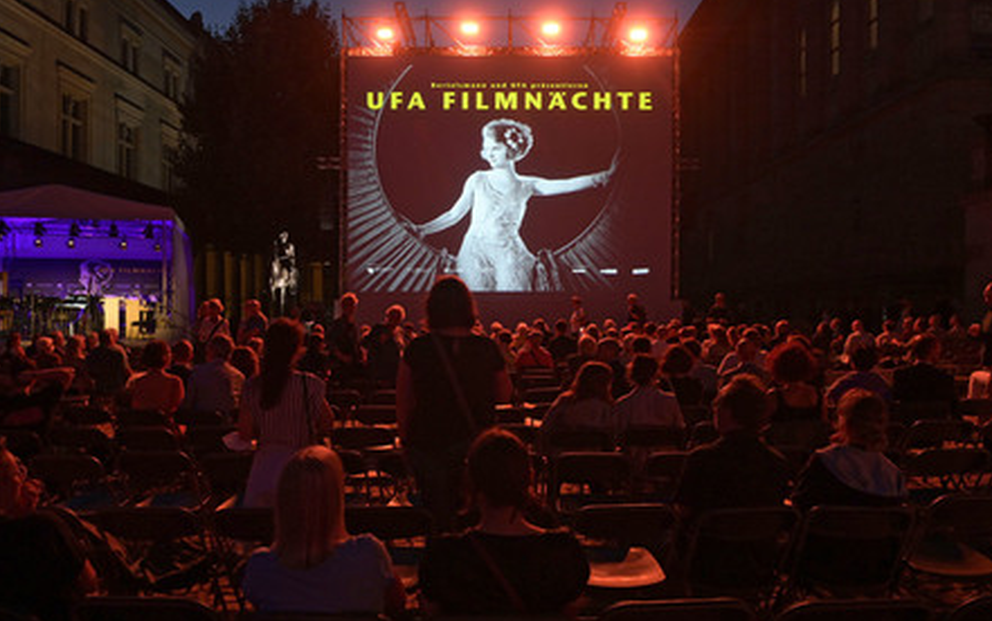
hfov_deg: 72.5
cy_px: 322
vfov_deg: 49.3
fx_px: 676
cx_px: 489
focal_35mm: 25
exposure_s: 1/80
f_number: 5
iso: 4000
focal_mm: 24
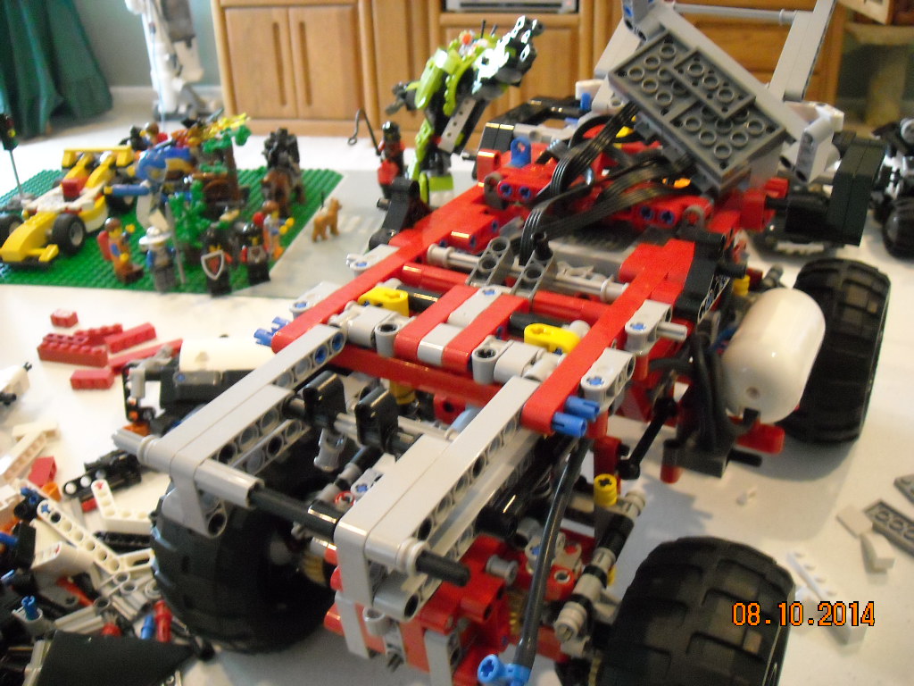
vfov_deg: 40.7
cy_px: 343
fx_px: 924
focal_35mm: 35
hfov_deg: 52.6
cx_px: 457
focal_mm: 5.7
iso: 800
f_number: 2.8
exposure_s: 1/26
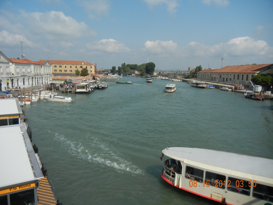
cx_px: 136
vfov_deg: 46.8
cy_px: 102
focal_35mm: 30
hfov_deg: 60.0
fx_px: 237
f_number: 7
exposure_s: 1/655
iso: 160
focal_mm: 5.4
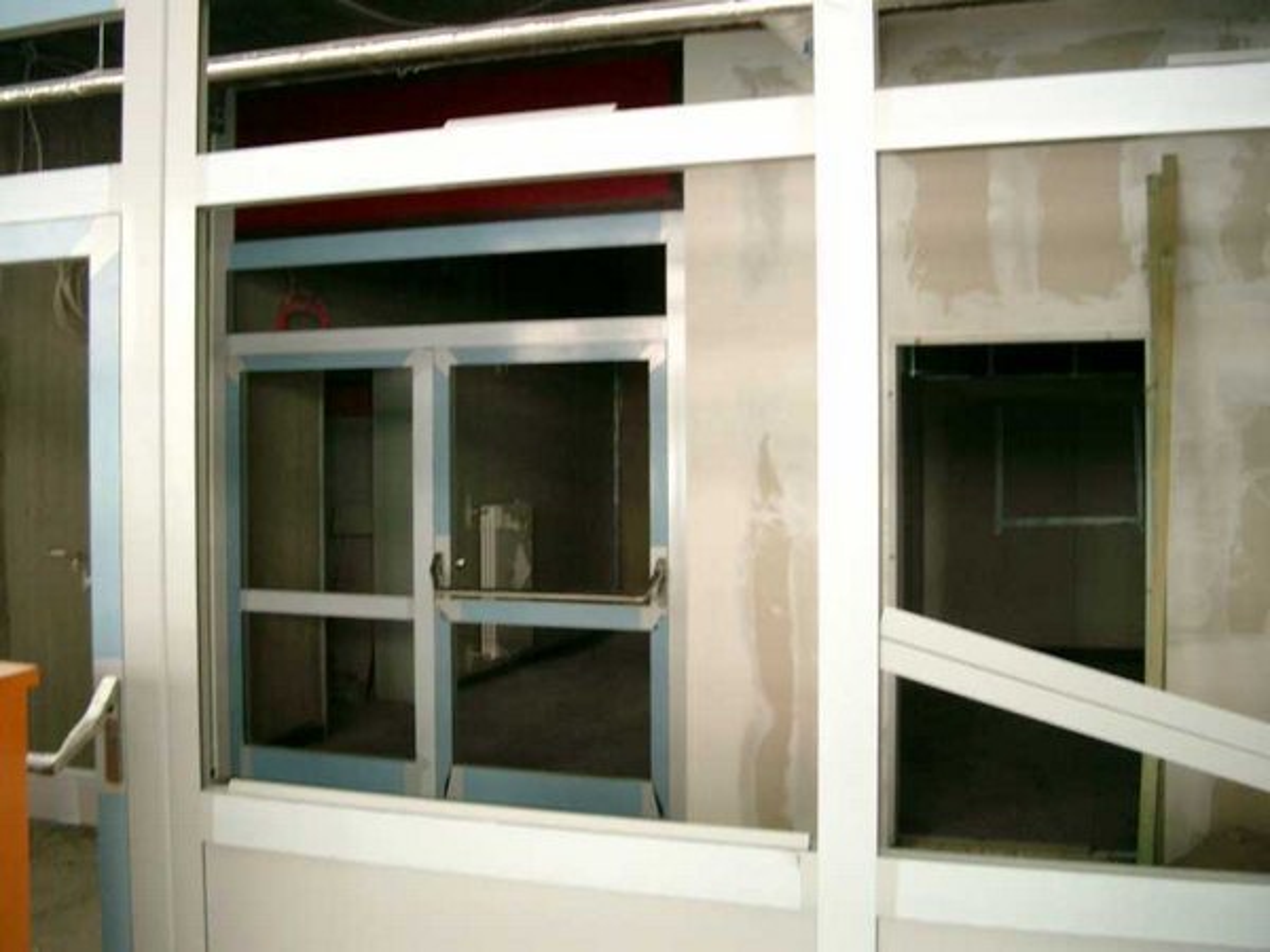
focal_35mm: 37
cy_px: 476
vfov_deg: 38.7
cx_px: 635
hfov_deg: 50.1
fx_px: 1357
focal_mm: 7.6
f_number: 2.6
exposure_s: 1/25
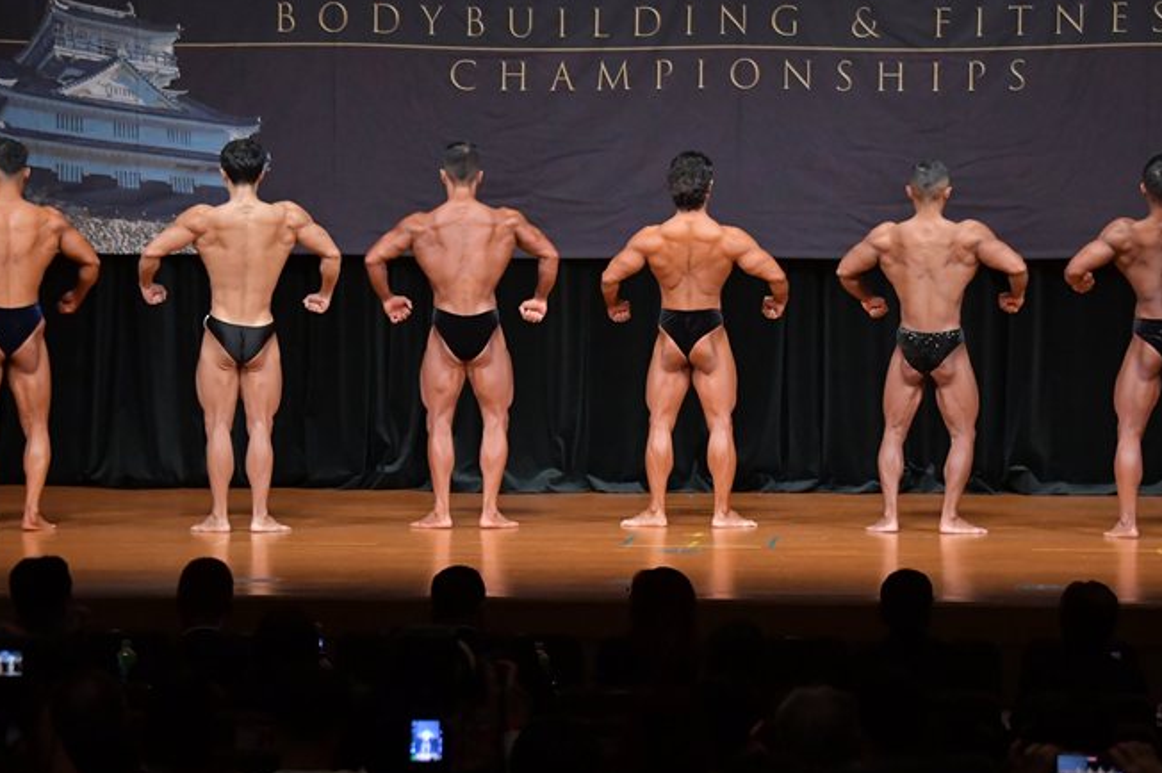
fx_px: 5291
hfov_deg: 12.5
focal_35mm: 164
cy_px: 374
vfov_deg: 8.4
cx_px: 639
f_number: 5.6
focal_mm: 92
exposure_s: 1/400
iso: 5000
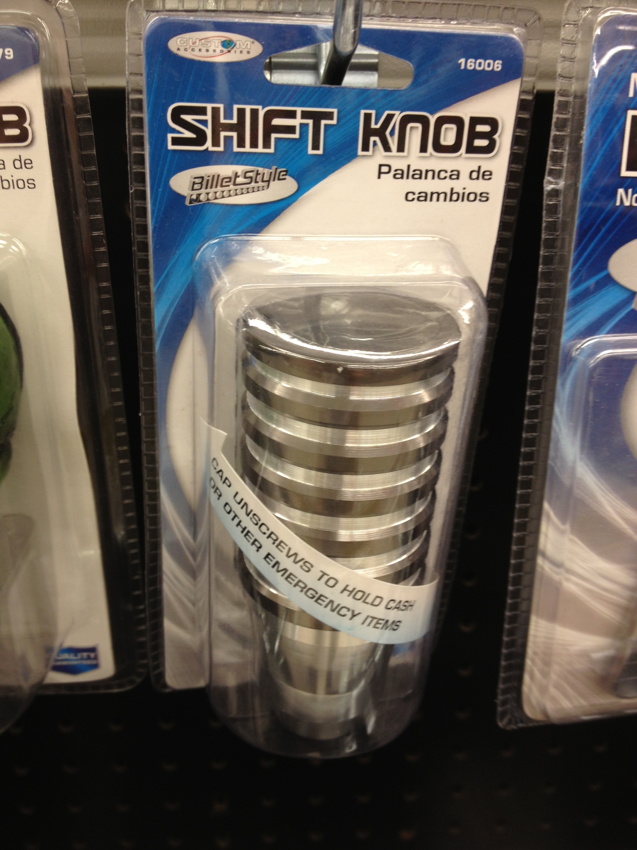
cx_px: 318
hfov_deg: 40.7
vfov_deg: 52.6
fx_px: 859
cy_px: 425
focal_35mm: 35
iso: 50
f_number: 2.4
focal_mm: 4.28
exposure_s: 1/20
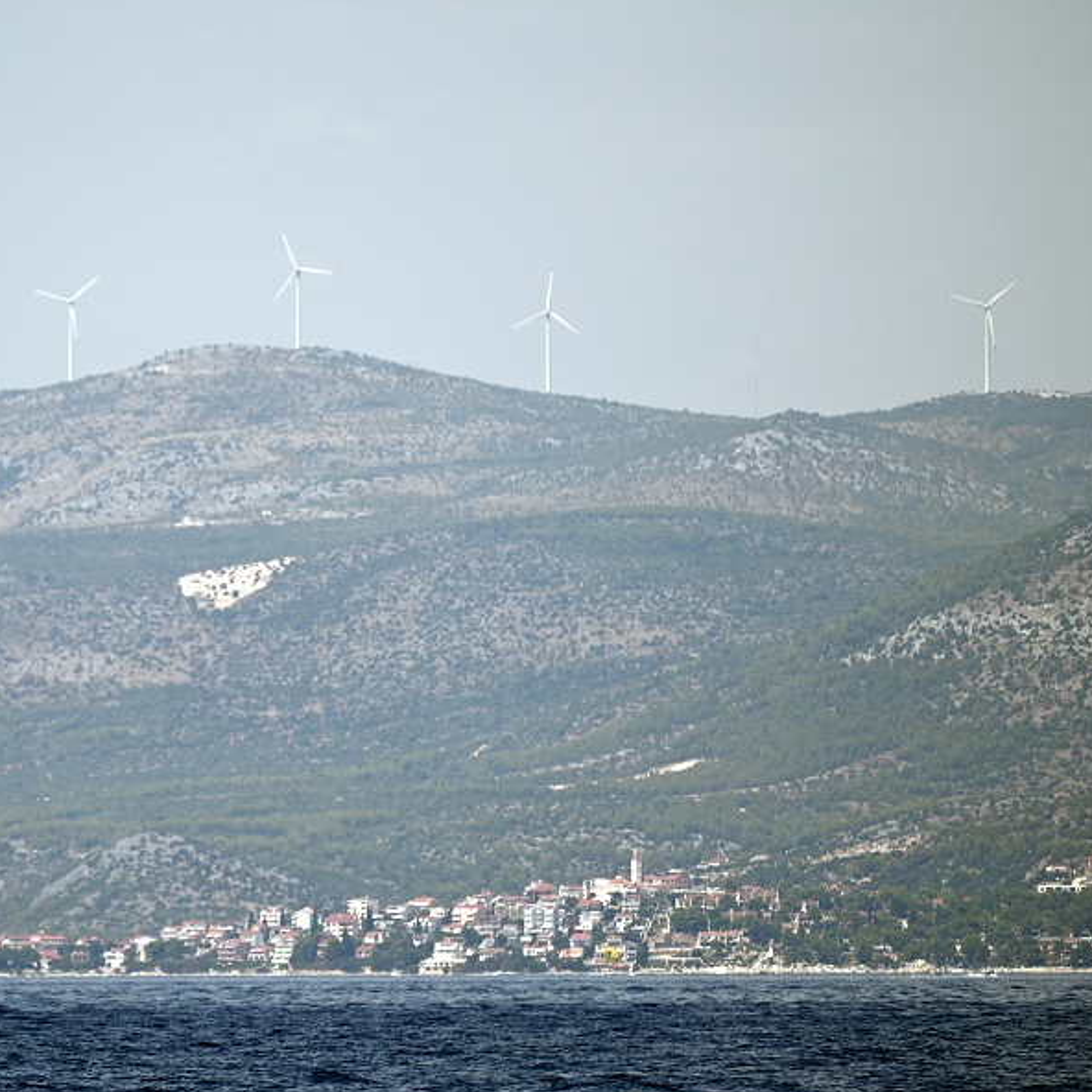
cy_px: 565
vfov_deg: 4.9
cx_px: 236
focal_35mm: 359
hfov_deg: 4.9
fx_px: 12813
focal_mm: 250
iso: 100
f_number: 5.6
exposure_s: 1/1000
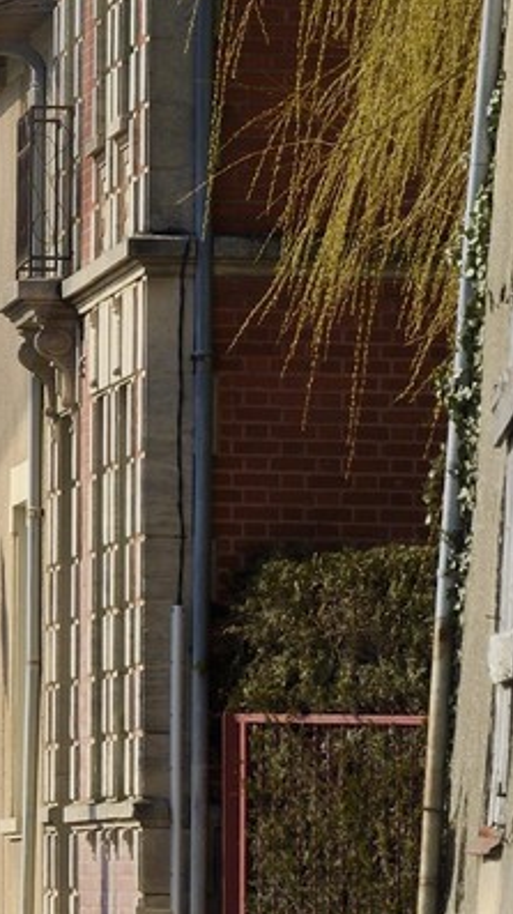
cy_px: 28
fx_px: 15832
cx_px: -860
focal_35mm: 654
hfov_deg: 1.8
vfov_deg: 3.3
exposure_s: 1/400
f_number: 13
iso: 200
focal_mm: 155
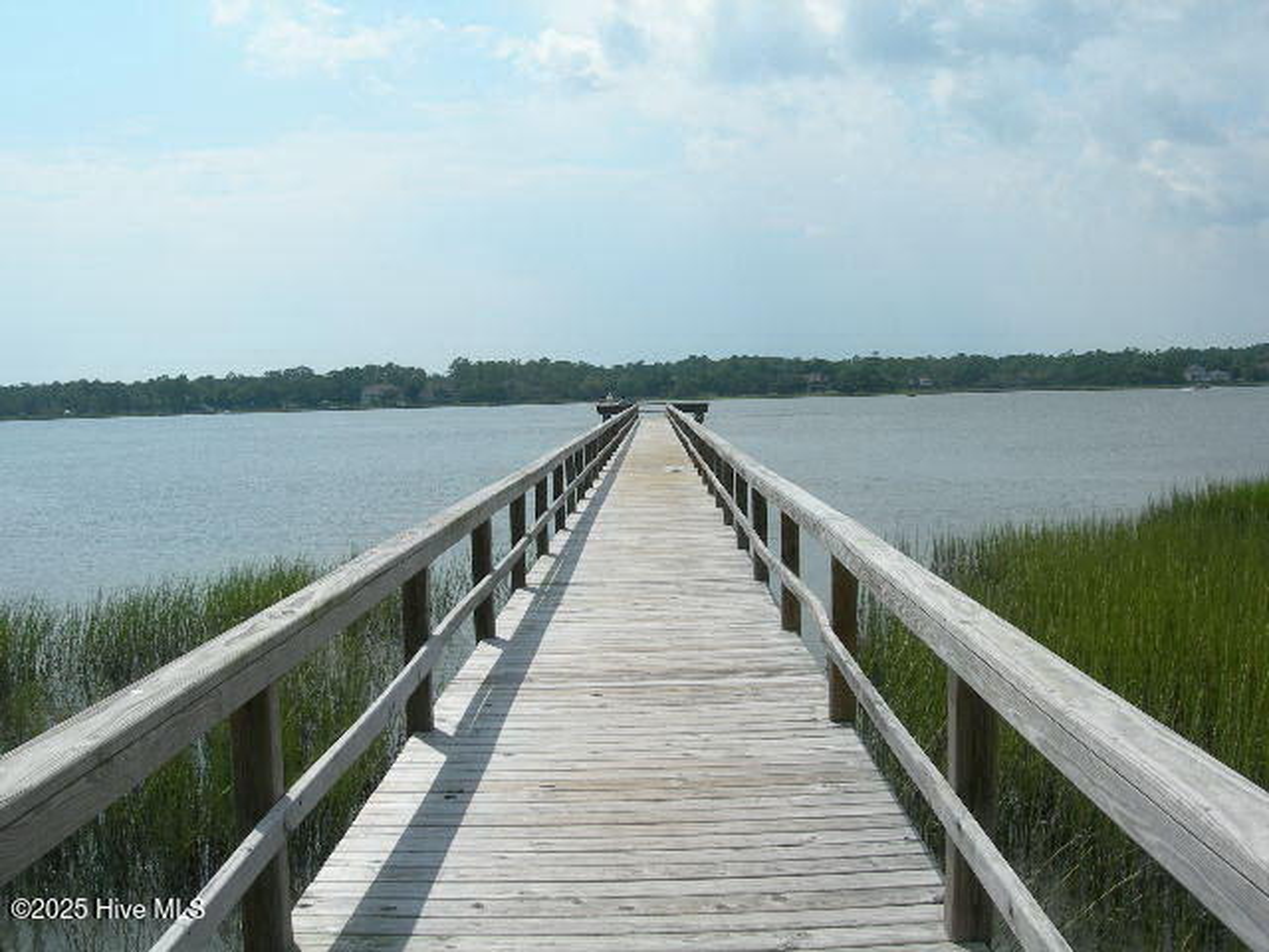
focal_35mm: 38
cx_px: 634
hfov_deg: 49.0
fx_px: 1393
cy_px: 476
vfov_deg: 37.7
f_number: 4.8
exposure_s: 1/1121
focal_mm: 7.8
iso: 50
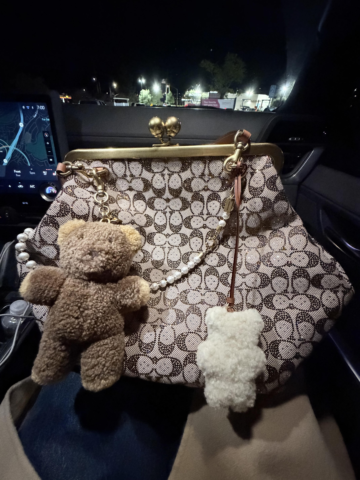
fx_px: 194
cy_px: 240
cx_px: 180
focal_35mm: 14
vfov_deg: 102.1
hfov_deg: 85.7
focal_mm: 2.22
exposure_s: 1/38
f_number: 2.2
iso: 1600
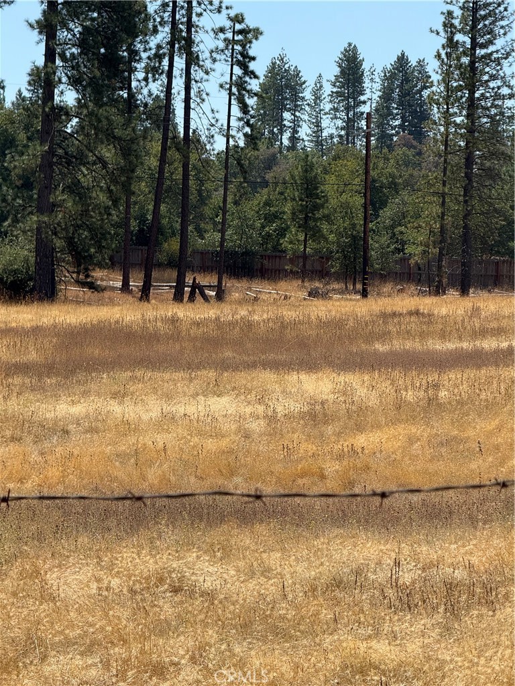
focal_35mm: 120
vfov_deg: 16.4
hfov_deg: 12.3
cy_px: 343
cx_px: 258
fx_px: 2380
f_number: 2.8
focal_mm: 15.66
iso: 50
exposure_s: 1/1916
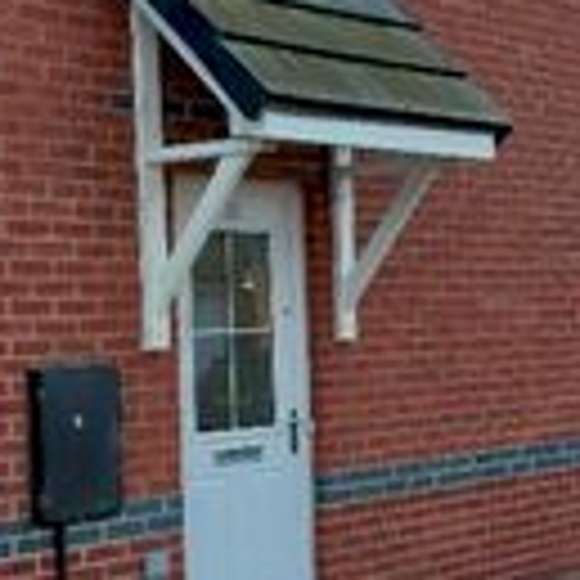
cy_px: 290
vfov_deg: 19.3
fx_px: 1706
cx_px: 319
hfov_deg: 19.3
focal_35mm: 90
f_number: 1.8
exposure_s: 1/282
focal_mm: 5.23
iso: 25
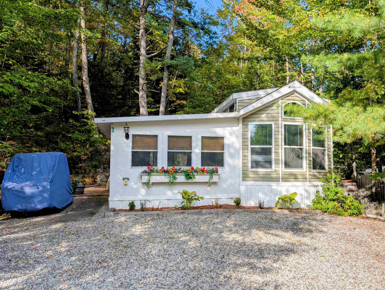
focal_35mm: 26
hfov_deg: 67.2
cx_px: 204
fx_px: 290
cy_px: 152
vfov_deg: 53.2
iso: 17
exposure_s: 1/436
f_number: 1.68
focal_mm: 6.9
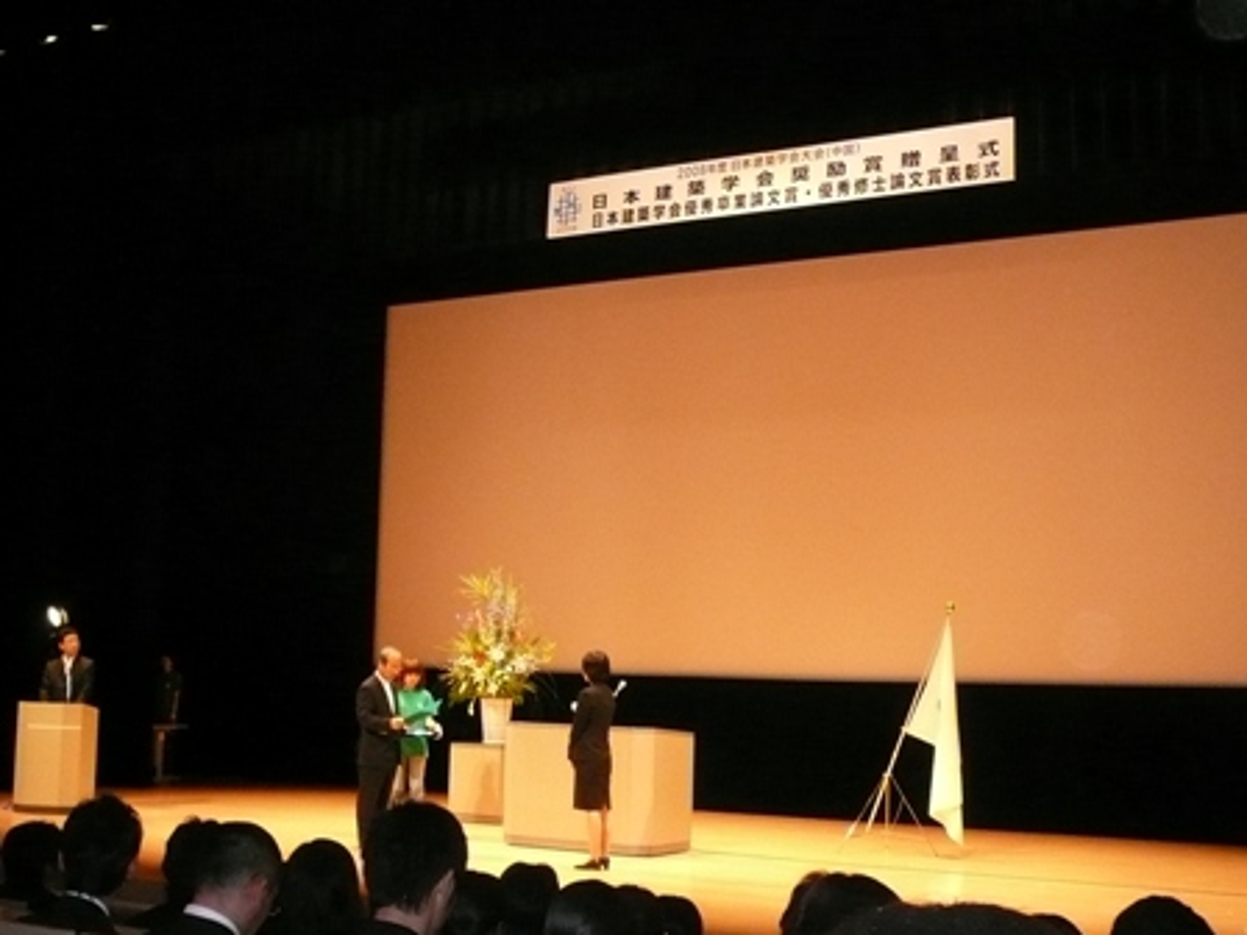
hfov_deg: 37.5
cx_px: 624
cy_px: 468
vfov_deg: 28.6
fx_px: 1837
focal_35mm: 51
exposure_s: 1/30
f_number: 3
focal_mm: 5.4
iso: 320
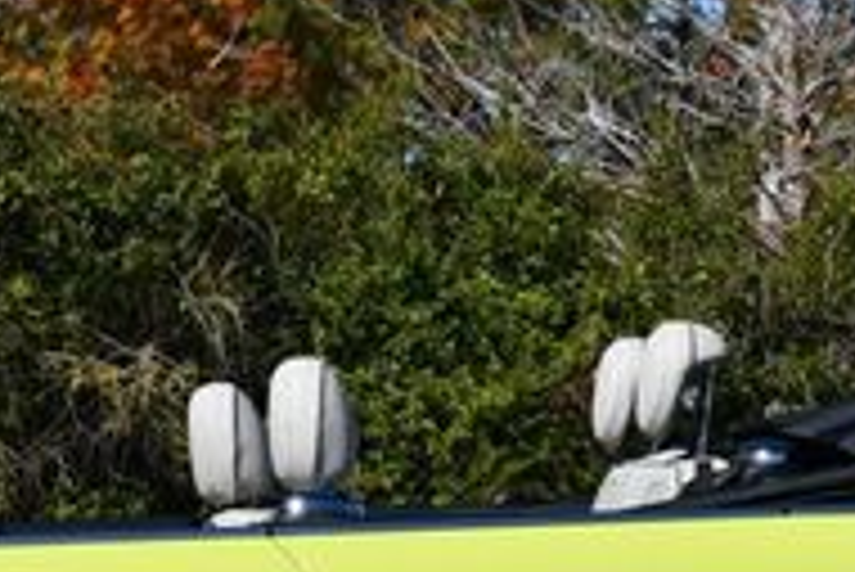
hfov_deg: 9.7
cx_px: -99
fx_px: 4967
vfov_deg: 6.6
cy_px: 392
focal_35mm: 209
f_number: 9
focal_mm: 31
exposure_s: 1/320
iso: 100
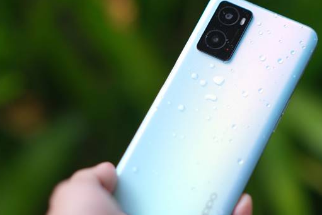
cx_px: 176
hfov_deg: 17.8
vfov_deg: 11.9
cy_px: 115
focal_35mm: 115
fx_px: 1029
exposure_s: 1/640
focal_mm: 56
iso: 800
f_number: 1.4
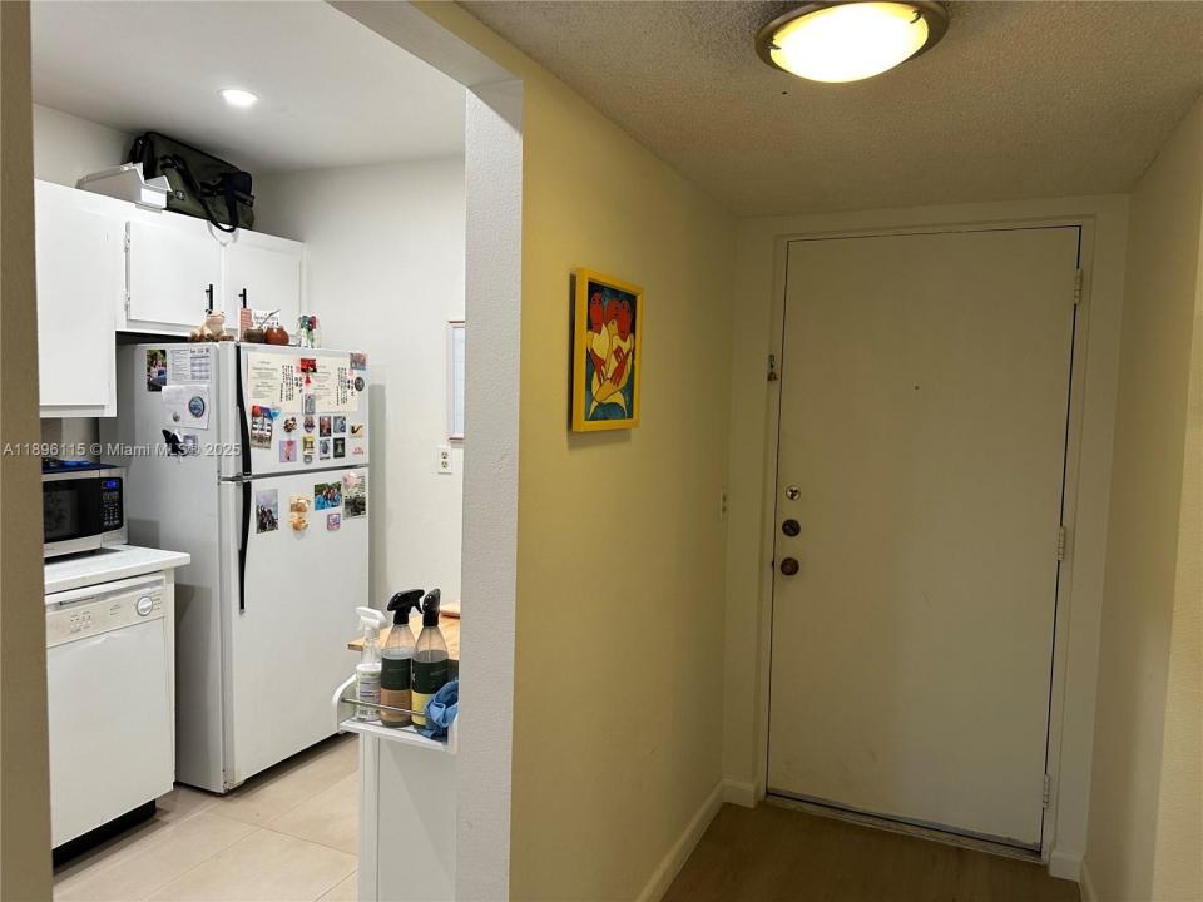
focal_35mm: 24
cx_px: 602
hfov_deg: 71.6
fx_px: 834
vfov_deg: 56.8
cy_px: 451
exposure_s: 1/60
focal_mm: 6.86
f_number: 1.78
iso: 125
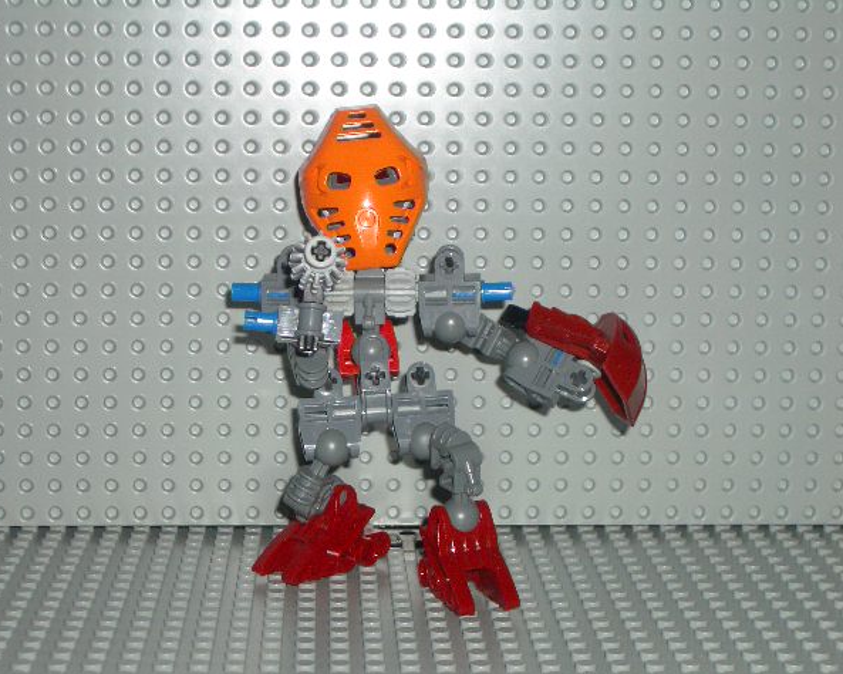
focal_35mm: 78
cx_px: 391
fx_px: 1945
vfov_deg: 19.7
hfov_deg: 24.4
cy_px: 338
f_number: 3.9
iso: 100
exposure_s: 1/60
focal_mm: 12.2
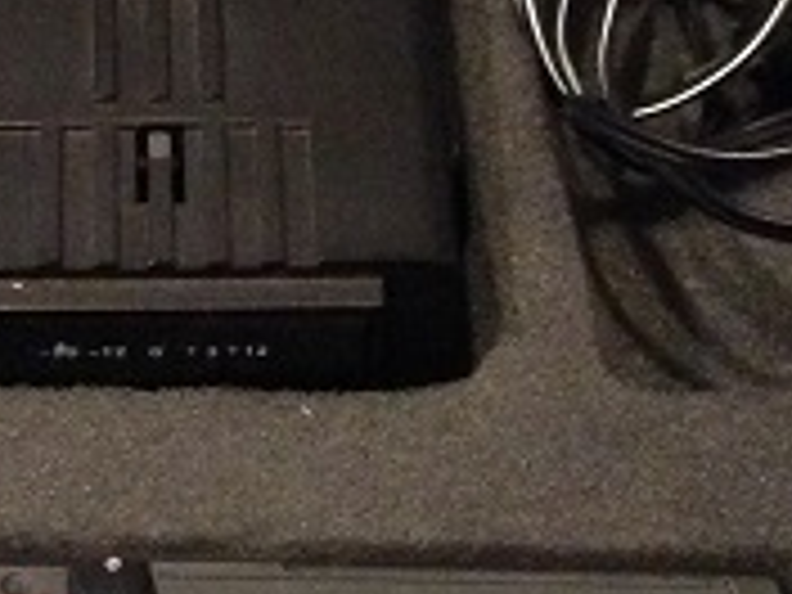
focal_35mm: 150
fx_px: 3432
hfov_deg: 13.1
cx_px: 144
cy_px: 108
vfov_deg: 9.9
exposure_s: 1/15
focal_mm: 4.12
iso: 800
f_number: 2.4
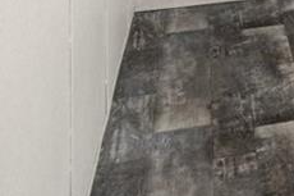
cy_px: -296
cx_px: 869
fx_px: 1106
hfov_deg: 10.7
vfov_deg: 9.0
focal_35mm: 135
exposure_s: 1/5
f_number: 8
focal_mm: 13
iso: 320
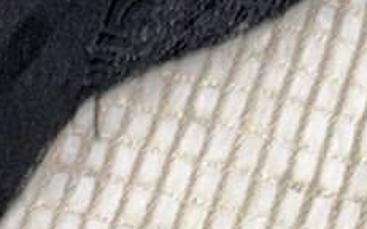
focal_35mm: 226
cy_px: 1104
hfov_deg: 9.0
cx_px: -210
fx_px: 2259
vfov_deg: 4.9
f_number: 1.78
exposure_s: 1/60
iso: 80
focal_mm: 6.76
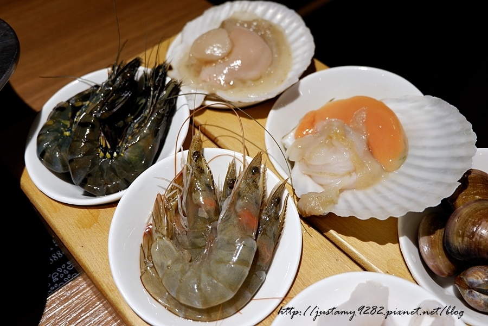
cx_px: 244
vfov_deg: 41.1
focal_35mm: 32
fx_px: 434
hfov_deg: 58.7
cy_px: 163
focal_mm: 21.1
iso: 500
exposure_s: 1/45
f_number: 4
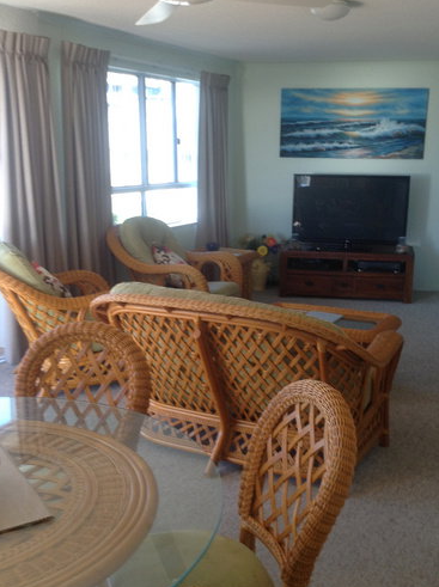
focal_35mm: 43
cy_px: 313
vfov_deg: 43.9
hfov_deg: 33.5
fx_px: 729
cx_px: 248
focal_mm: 3.3
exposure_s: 1/30
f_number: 2.4
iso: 32
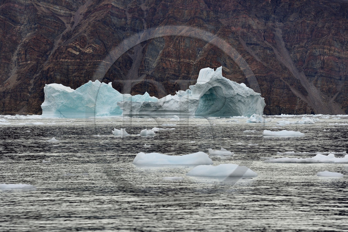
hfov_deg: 10.3
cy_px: 116
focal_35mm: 200
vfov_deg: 6.9
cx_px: 174
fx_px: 1933
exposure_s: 1/500
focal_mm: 200
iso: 400
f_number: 10
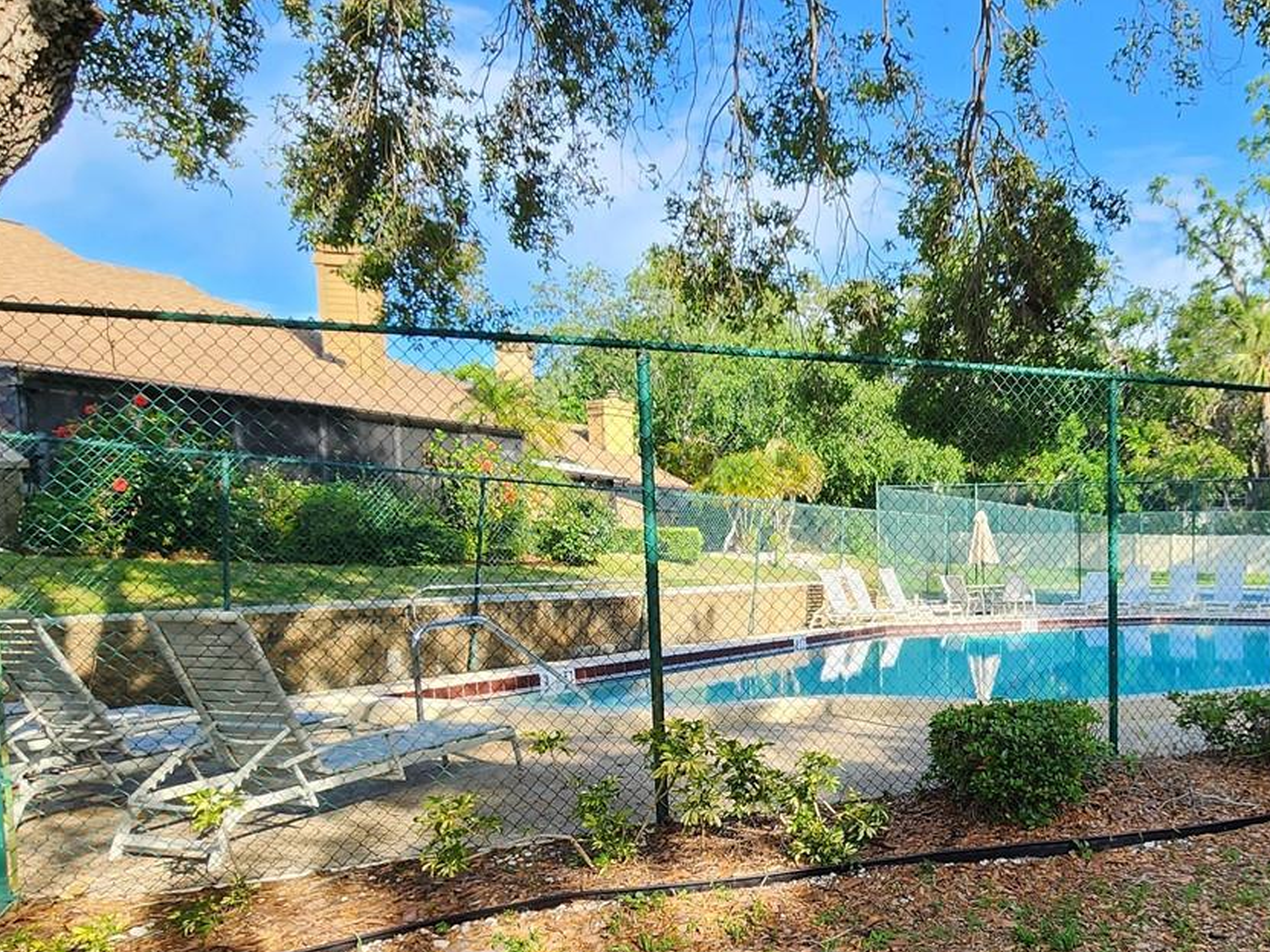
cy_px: 621
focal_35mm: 25
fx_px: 917
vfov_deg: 54.0
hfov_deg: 62.6
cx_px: 1041
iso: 50
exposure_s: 1/551
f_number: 2.2
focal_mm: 2.2
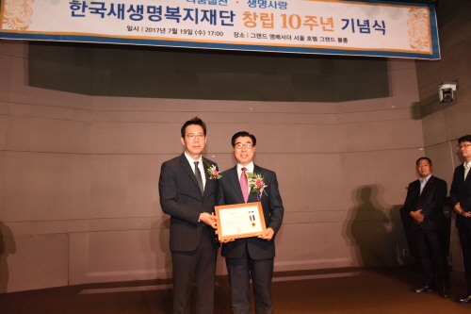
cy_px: 157
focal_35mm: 28
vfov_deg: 46.4
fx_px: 366
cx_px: 236
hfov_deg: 65.5
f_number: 4.5
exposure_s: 1/250
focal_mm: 28
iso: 6400
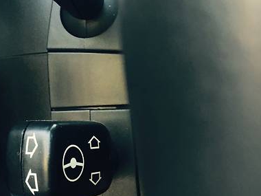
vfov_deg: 23.6
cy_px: 36
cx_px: 34
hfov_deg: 30.5
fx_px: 460
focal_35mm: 61
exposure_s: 1/33
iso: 100
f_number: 2.2
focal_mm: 4.2
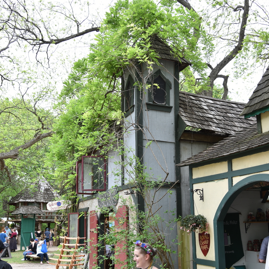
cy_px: 150
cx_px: 136
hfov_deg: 41.9
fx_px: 352
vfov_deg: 41.8
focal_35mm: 40
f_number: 5
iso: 100
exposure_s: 1/100
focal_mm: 31
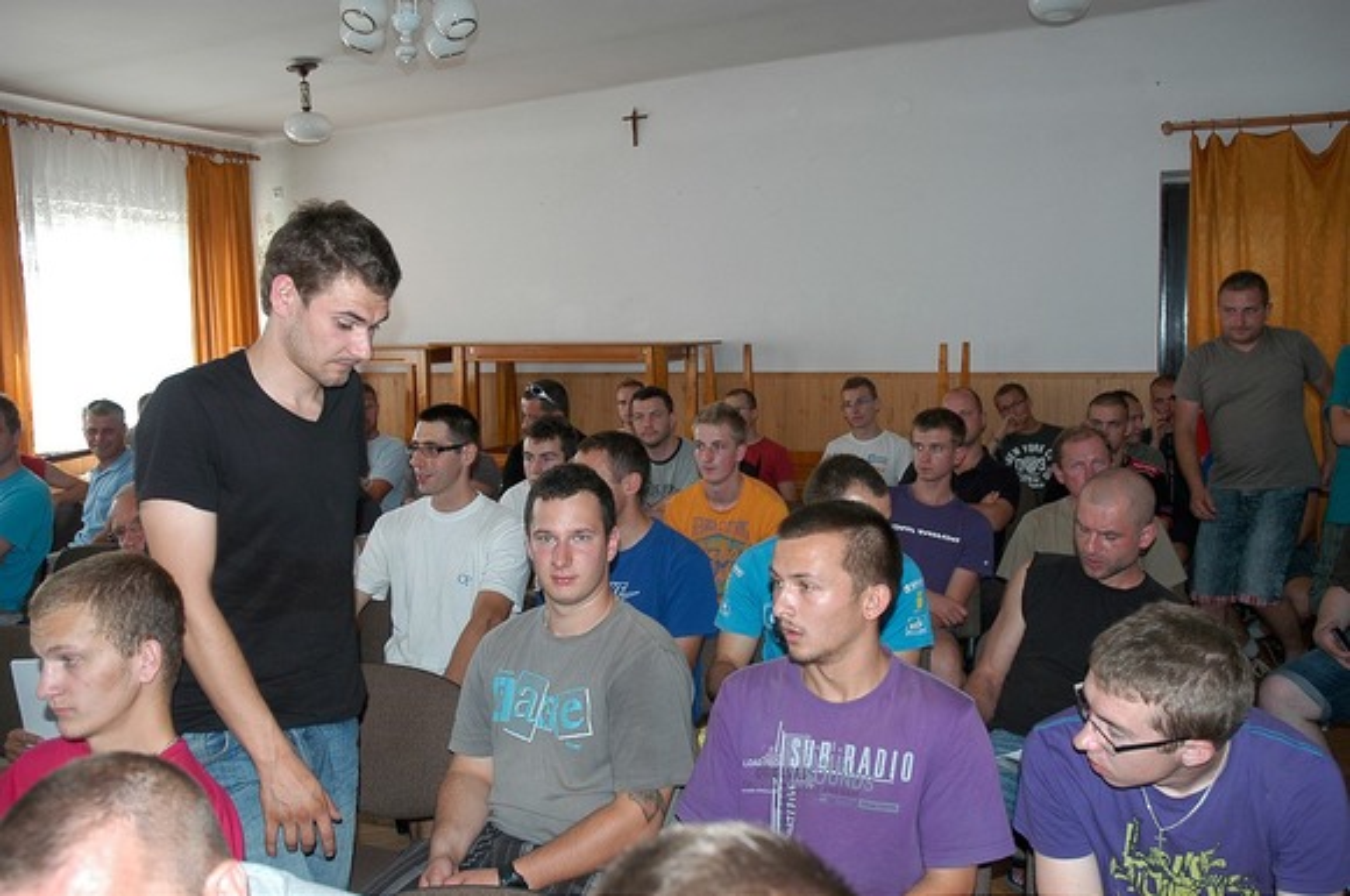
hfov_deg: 57.3
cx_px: 675
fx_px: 1236
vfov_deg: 39.9
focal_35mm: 33
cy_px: 448
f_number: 3.8
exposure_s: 1/60
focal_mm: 22
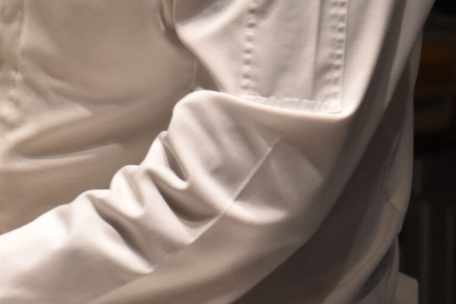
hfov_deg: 6.9
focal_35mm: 297
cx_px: -76
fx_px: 3761
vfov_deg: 4.6
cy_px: 302
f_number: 2.8
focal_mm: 60
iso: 1250
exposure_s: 1/250
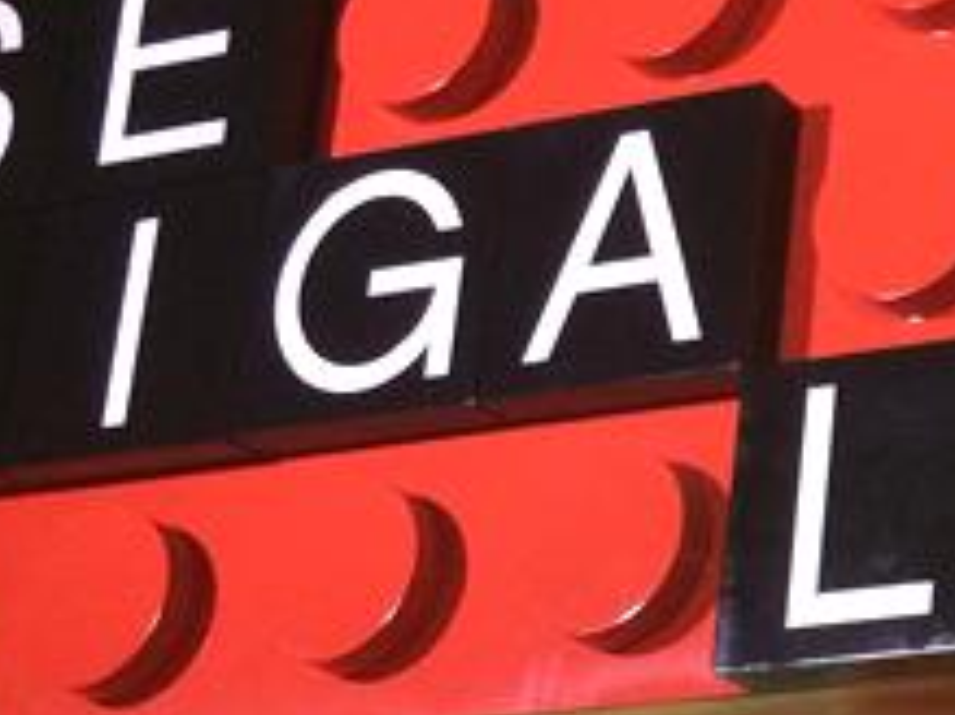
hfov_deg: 16.3
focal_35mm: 114
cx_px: 1265
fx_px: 3143
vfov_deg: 12.9
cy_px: 525
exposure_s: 1/30
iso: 200
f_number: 2.2
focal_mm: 4.15
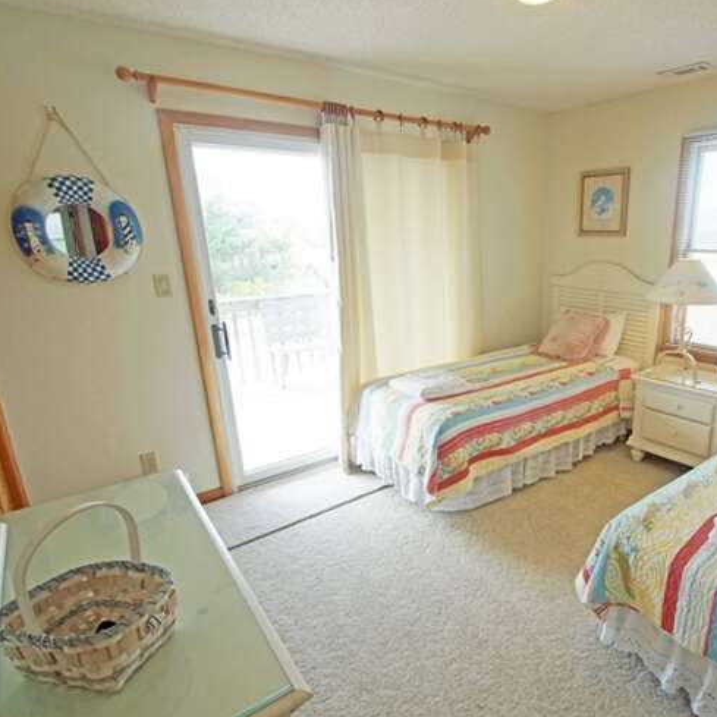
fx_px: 469
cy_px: 367
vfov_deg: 74.8
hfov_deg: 72.1
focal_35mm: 20
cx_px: 490
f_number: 5.6
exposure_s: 1/125
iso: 400
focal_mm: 10
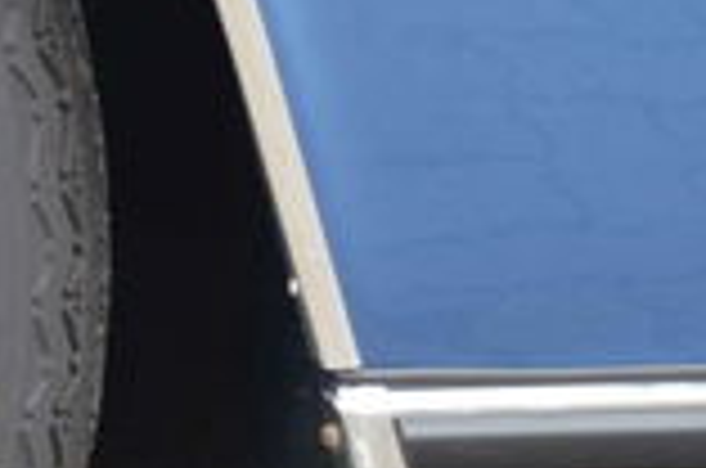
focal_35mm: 264
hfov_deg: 7.4
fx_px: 5167
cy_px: 230
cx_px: -940
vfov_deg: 5.2
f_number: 5
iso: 560
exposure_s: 1/60
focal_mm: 36
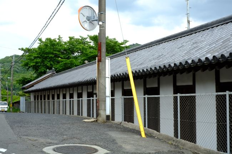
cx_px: 116
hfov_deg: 37.6
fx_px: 341
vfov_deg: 25.5
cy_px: 77
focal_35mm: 53
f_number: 11
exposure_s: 1/38
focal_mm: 35
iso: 100
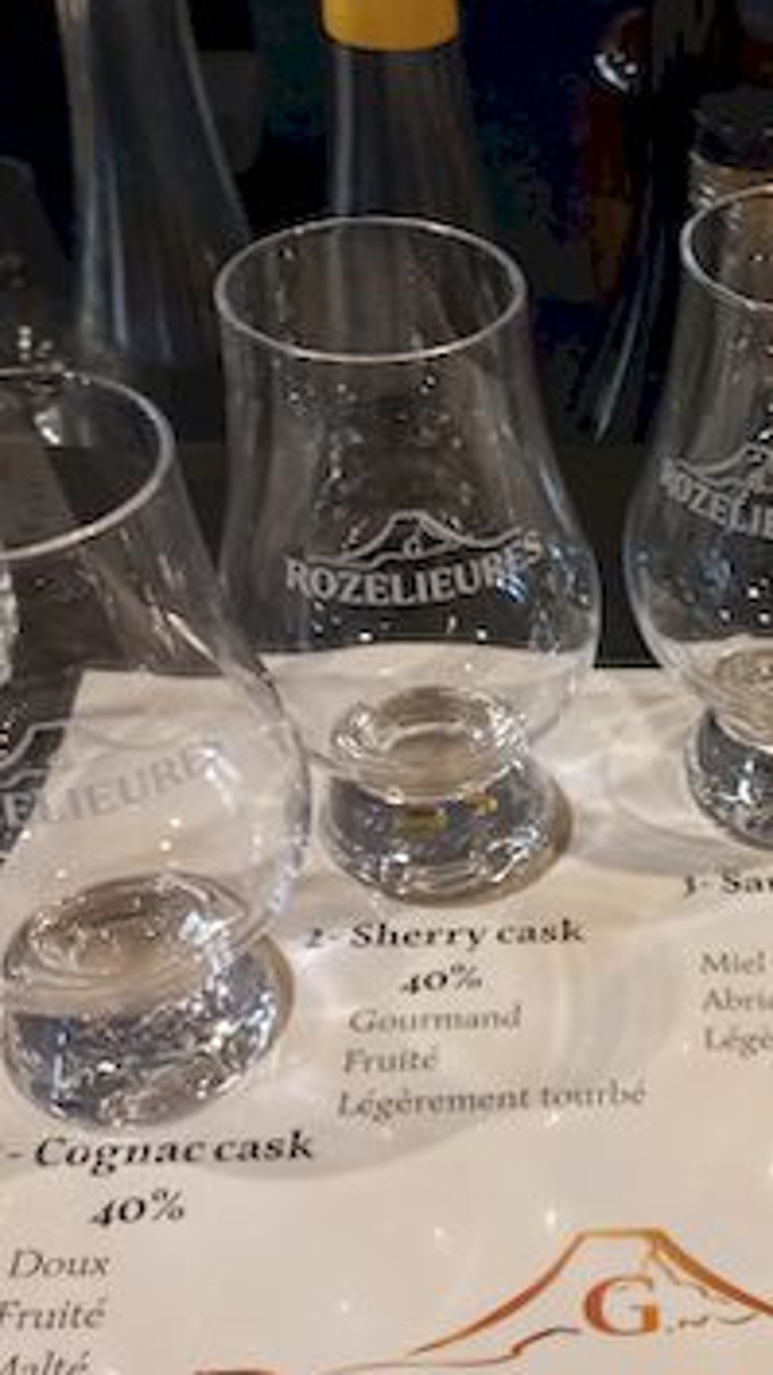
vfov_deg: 41.2
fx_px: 1823
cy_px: 802
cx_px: 765
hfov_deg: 23.0
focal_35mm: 50
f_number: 1.8
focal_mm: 4.6
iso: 250
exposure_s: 1/33.3
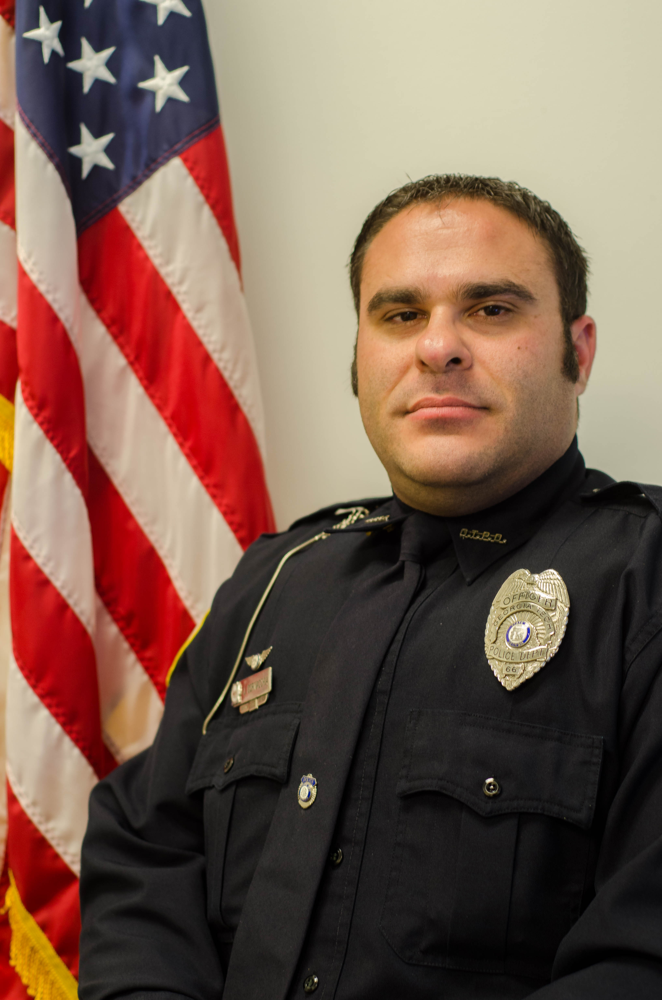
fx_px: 2078
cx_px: 331
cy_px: 500
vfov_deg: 27.0
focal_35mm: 75
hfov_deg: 18.1
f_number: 2.8
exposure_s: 1/25
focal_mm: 50
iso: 320
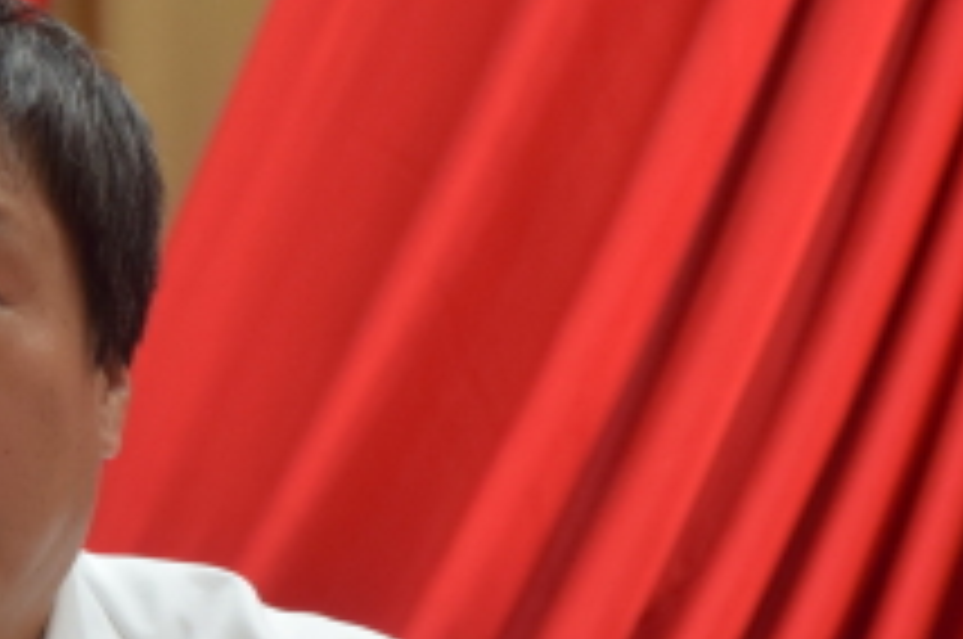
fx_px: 9001
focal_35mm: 337
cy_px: 320
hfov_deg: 6.1
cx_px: 14
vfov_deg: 4.1
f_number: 5.3
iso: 720
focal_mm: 80
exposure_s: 1/60
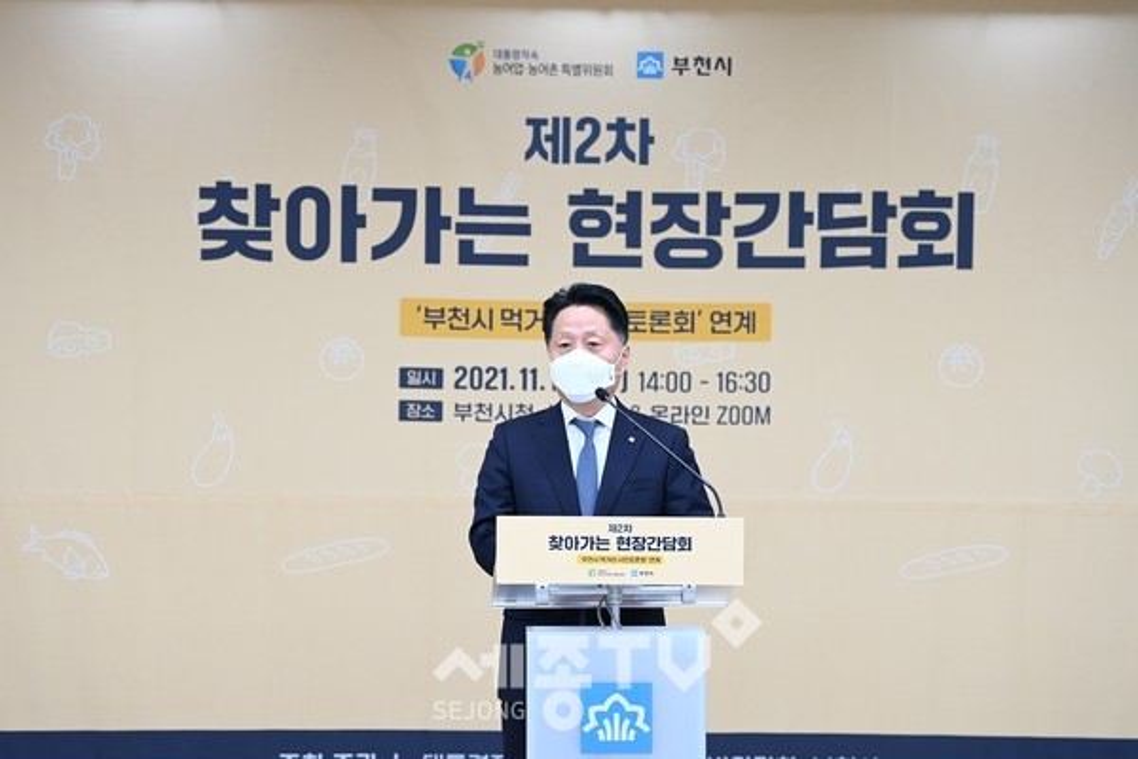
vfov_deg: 11.8
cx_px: 569
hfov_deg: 17.6
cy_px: 380
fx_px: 3667
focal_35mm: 116
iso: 1000
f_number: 2.8
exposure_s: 1/320
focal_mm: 116
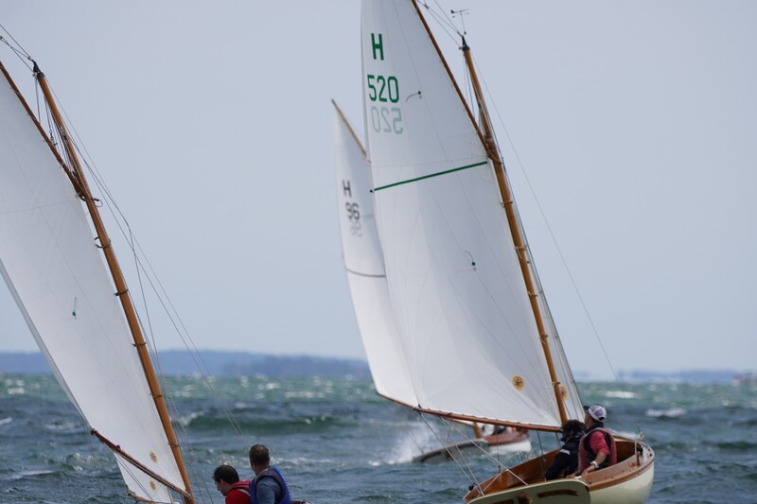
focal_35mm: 542
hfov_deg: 3.8
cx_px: 378
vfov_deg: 2.5
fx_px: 11383
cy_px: 252
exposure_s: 1/1250
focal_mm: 361
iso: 160
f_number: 5.6
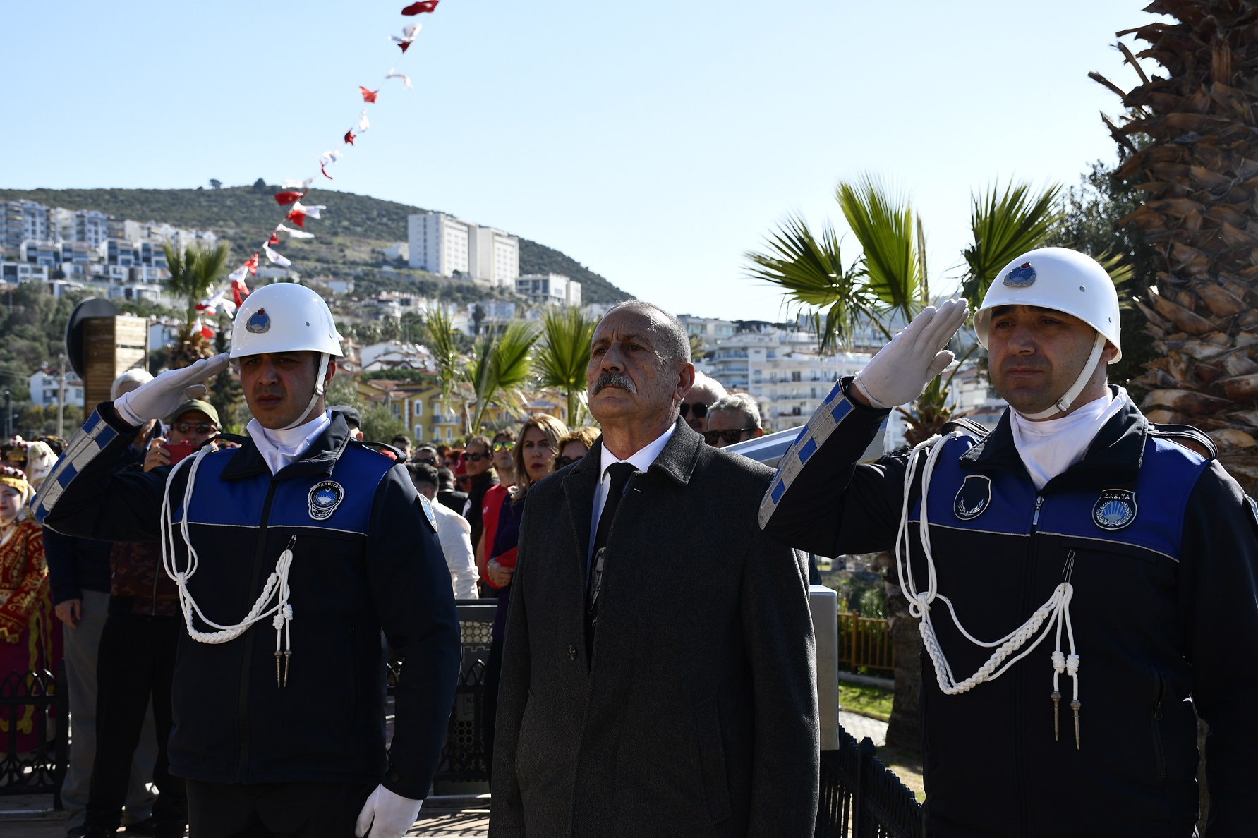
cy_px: 419
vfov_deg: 23.8
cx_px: 629
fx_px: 1991
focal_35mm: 57
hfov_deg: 35.1
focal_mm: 38
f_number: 7.1
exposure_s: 1/200
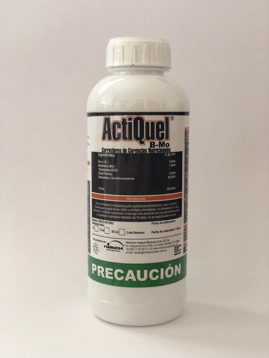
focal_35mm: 52
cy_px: 179
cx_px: 134
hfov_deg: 28.0
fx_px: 539
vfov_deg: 36.8
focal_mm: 6
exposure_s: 1/60
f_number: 2.4
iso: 100
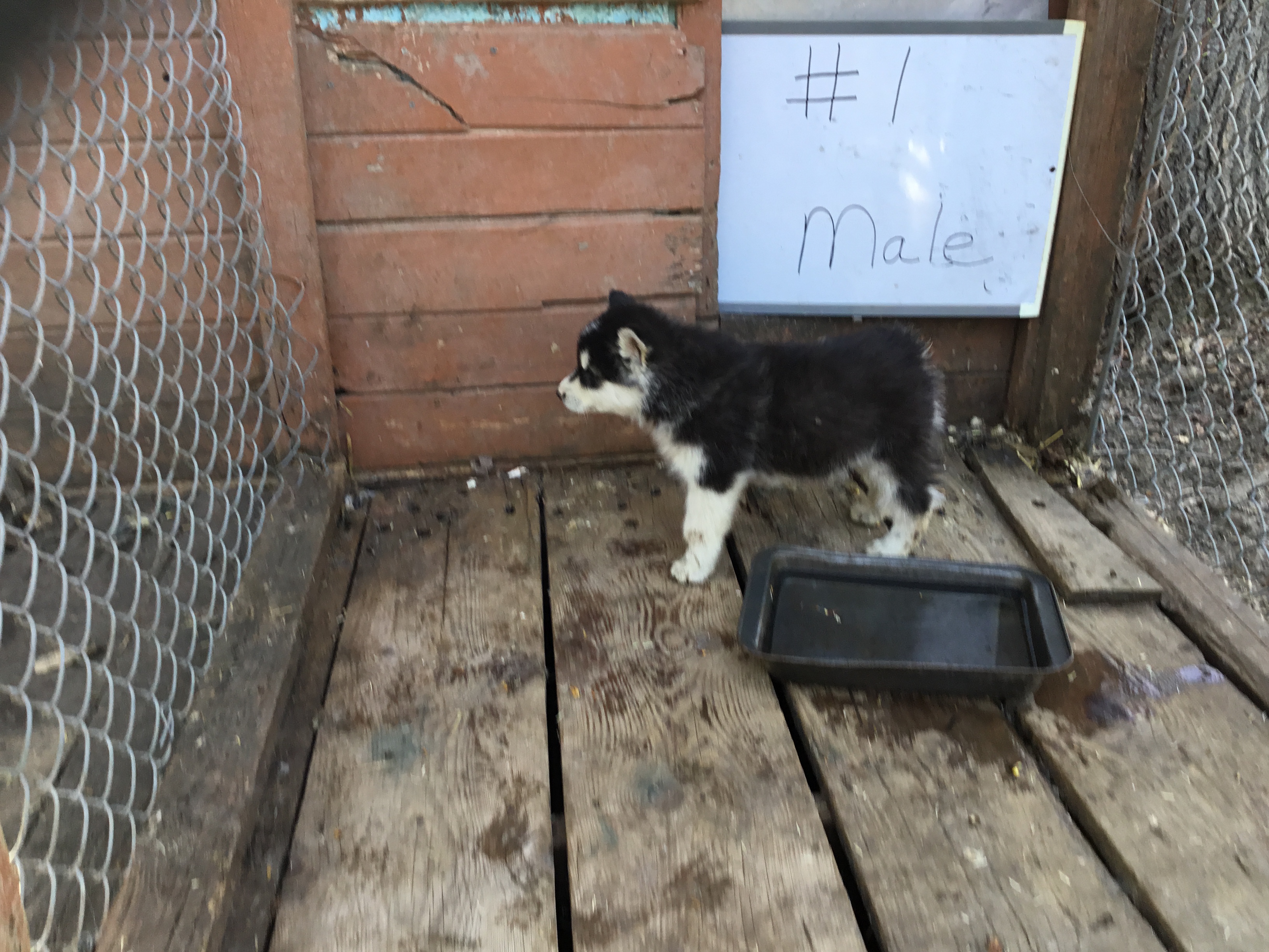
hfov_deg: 58.4
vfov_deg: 45.4
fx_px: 1136
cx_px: 634
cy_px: 476
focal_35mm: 31
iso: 32
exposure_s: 1/60
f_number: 2.4
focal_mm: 3.3
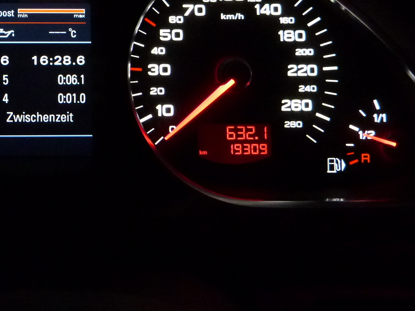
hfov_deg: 35.7
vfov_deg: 28.8
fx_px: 588
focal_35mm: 49
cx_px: 14
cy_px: 48
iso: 400
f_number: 3.3
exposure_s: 1/8
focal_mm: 4.1
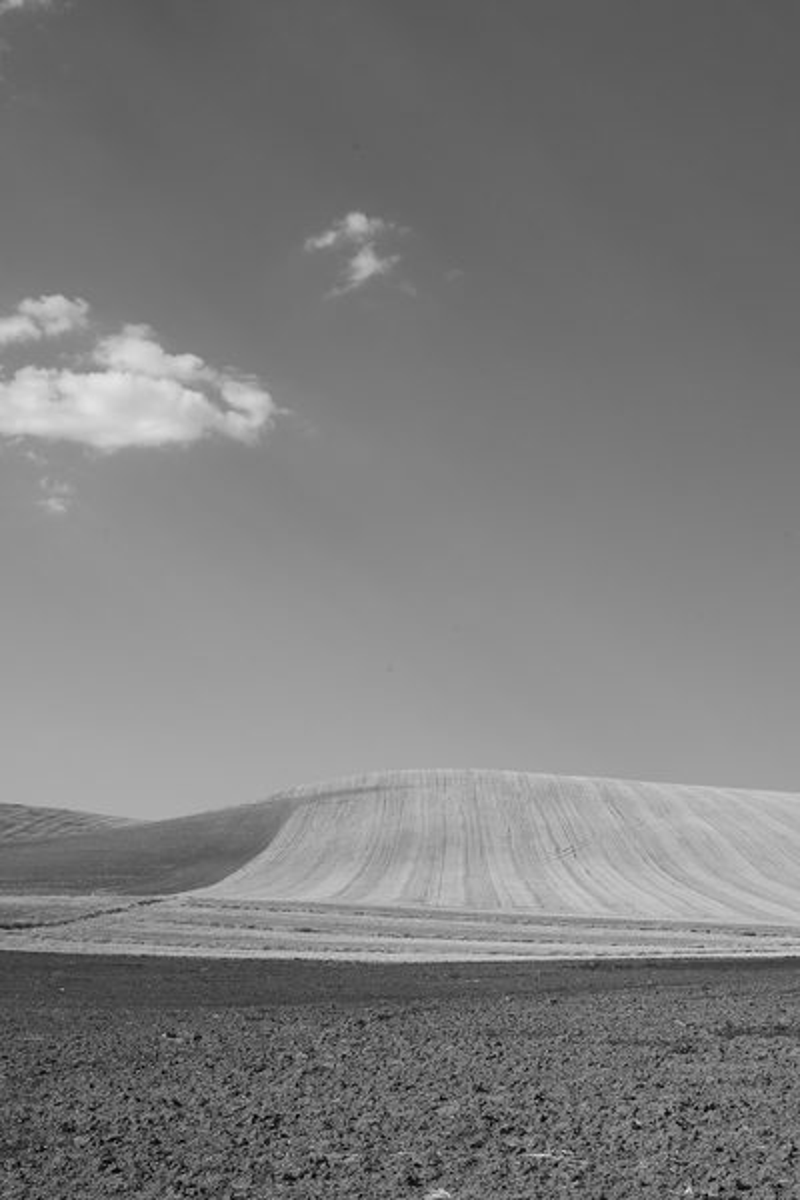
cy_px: 600
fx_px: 1500
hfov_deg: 29.9
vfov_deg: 43.6
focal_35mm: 45
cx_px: 400
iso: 100
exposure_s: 1/500
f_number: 6.3
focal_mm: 30
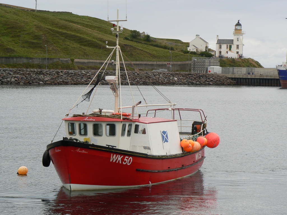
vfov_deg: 12.0
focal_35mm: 124
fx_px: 1028
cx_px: 144
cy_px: 108
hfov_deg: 15.9
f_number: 5.6
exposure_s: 1/250
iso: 80
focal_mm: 20.7
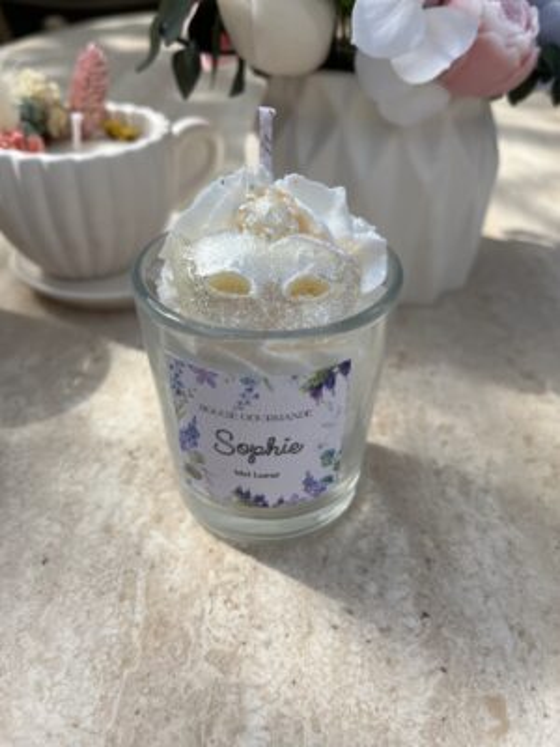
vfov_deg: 67.3
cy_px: 374
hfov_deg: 53.1
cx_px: 280
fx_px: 561
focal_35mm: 26
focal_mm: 5.1
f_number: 1.6
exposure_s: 1/3521
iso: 50
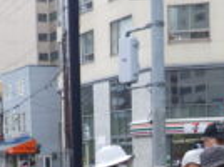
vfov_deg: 12.0
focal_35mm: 119
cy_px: 223
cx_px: 180
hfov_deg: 16.5
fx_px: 769
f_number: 4.2
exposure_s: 1/320
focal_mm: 5
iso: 125
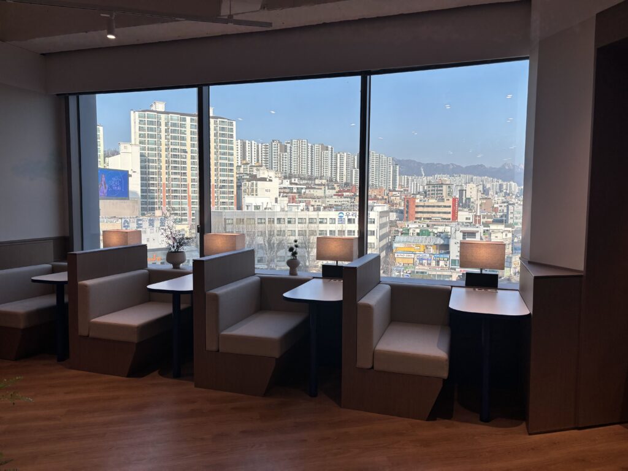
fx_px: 472
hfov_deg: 67.3
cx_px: 314
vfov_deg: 53.1
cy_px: 236
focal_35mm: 26
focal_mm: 5.96
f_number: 1.6
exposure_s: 1/591
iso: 50
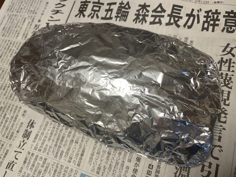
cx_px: 118
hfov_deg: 67.3
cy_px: 88
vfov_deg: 53.1
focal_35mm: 26
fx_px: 177
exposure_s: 1/120
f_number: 1.6
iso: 100
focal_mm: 4.2
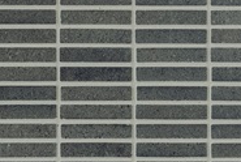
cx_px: -268
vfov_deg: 3.4
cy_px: 57
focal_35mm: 410
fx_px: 2749
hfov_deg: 4.9
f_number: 8
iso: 800
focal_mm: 38
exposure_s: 1/160
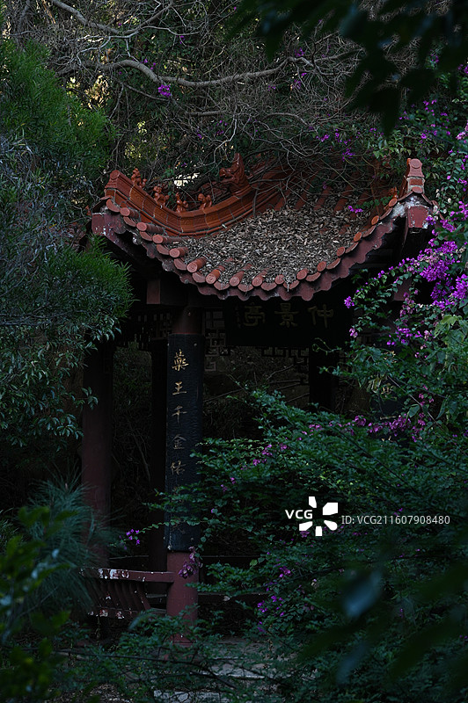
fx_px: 2442
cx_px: 234
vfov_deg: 16.4
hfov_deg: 10.9
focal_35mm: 125
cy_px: 352
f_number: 9
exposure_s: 1/100
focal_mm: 125
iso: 500
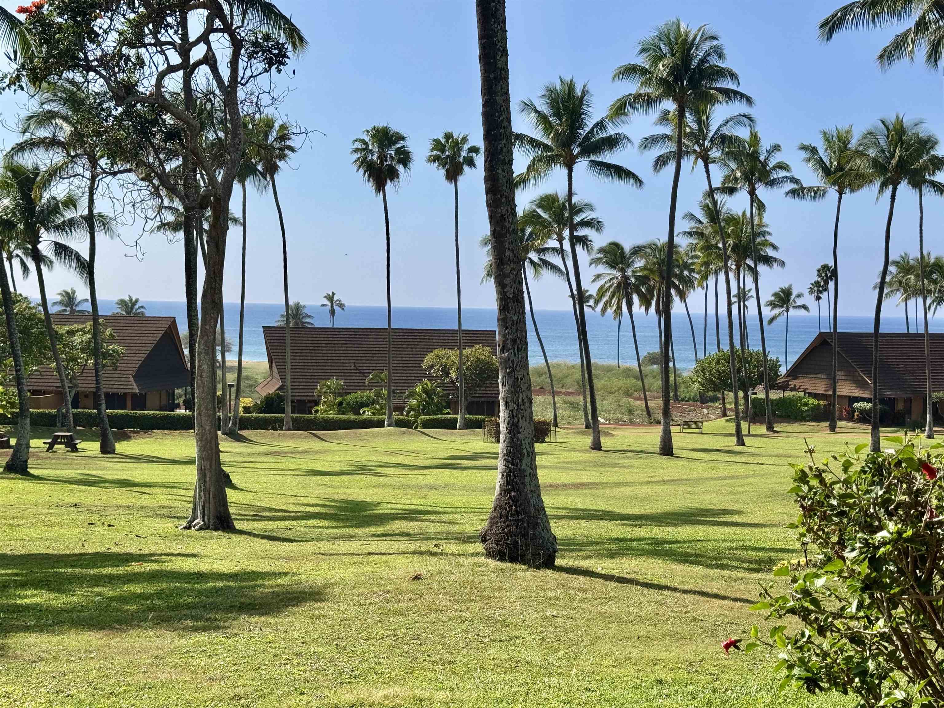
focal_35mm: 48
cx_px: 472
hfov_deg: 39.7
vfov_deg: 30.3
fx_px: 1309
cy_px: 354
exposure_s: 1/5848
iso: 64
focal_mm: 6.76
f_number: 1.78
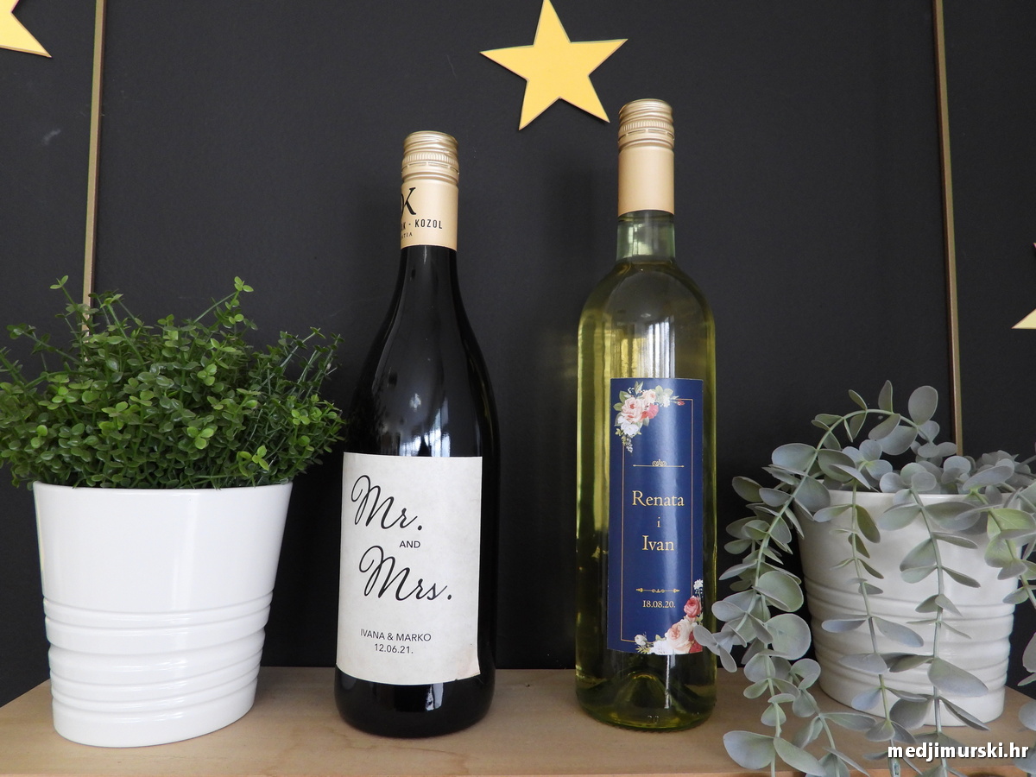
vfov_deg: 56.8
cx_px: 518
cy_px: 388
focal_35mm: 24
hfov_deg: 71.6
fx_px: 718
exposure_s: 1/30
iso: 320
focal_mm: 4.3
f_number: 2.8
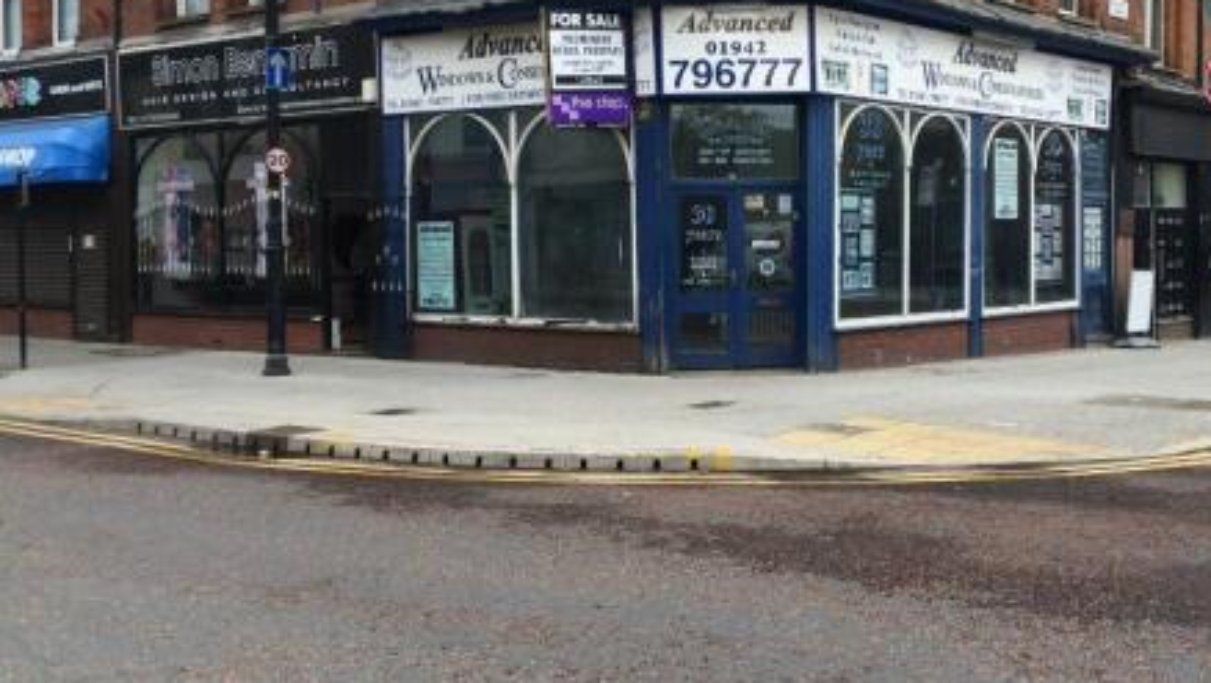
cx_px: 717
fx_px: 1349
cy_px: 253
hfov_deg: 48.1
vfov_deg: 28.3
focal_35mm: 42
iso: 32
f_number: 2.2
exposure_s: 1/805
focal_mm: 4.15
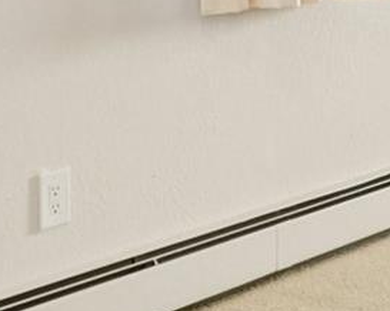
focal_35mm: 91
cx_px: 414
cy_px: -121
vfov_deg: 15.8
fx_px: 1047
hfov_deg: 20.3
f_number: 8
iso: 160
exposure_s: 1/30
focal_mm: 11
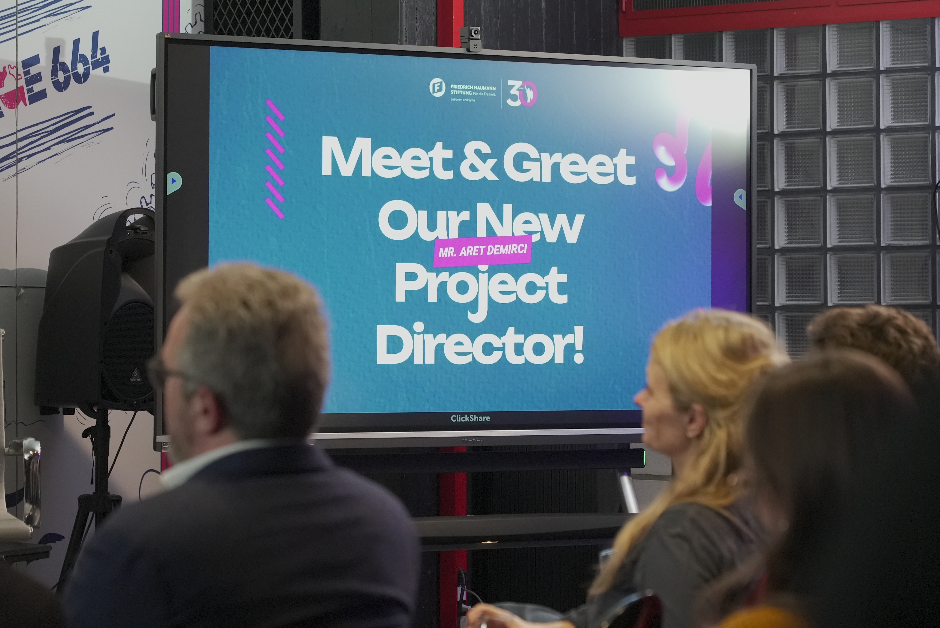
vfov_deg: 13.1
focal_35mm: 105
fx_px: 2743
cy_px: 314
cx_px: 470
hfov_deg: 19.4
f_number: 5
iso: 10000
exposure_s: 1/320
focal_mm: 105
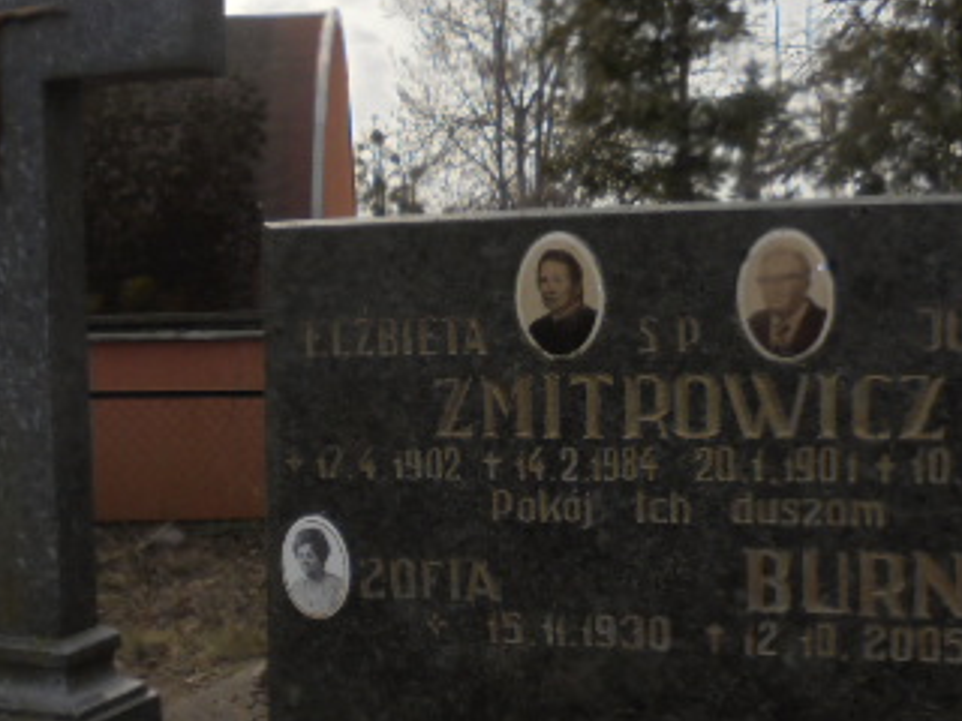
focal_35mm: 52
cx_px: 469
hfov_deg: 36.8
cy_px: 391
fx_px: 1445
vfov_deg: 28.0
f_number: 3.5
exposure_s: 1/800
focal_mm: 4.6
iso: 100
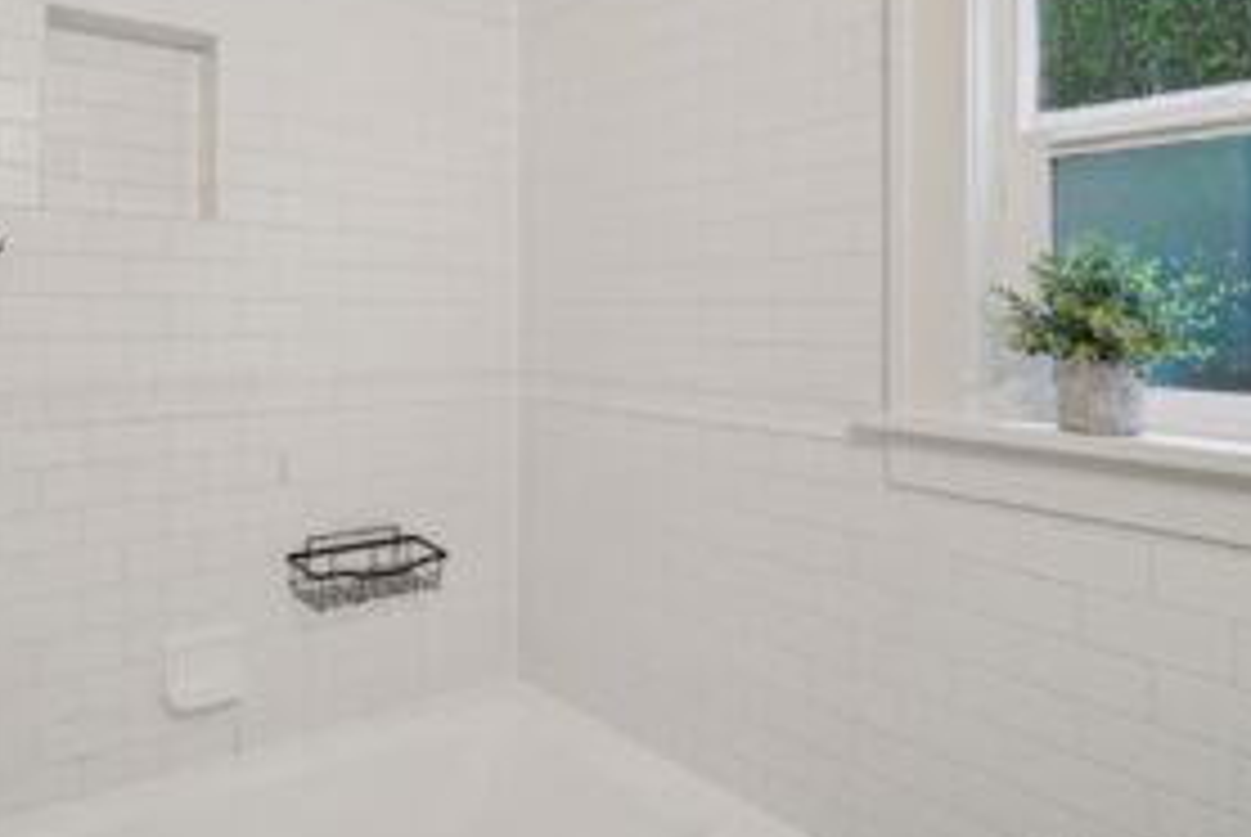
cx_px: 374
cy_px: 317
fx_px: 800
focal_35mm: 23
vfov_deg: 54.6
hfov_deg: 72.7
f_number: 8
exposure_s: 1/30
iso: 1600
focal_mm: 16
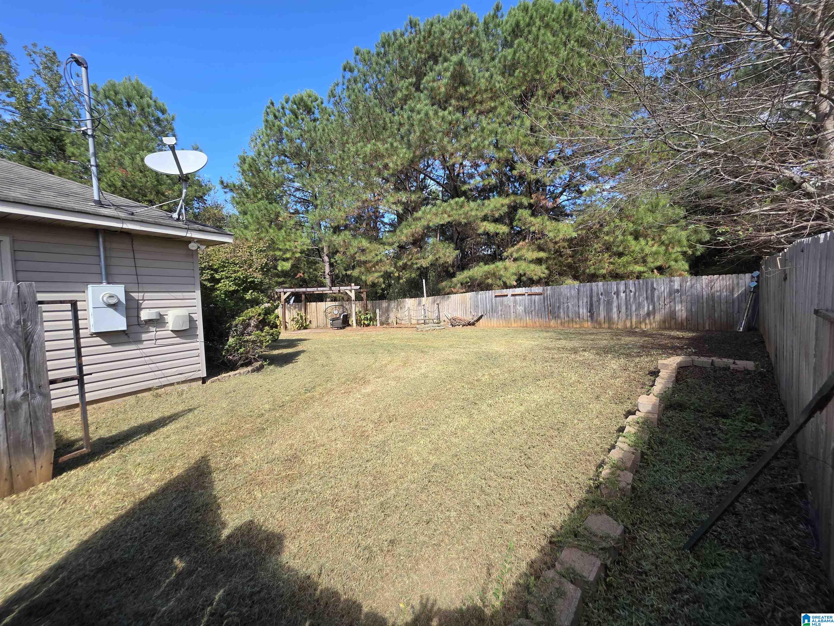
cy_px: 313
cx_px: 417
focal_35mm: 13
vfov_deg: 89.9
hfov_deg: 106.2
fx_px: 313
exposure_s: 1/655
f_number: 1.9
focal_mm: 2.2
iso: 40
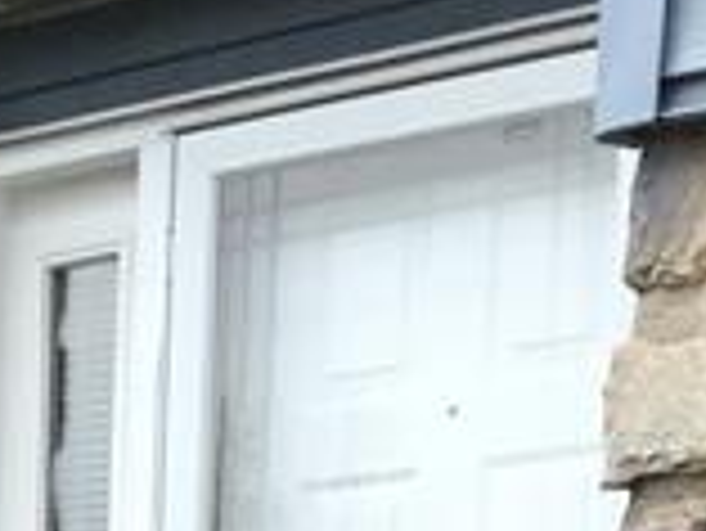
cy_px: 1584
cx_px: -504
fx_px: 4123
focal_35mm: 202
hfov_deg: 9.4
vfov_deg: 6.7
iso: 25
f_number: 2.4
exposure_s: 1/657
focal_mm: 3.3
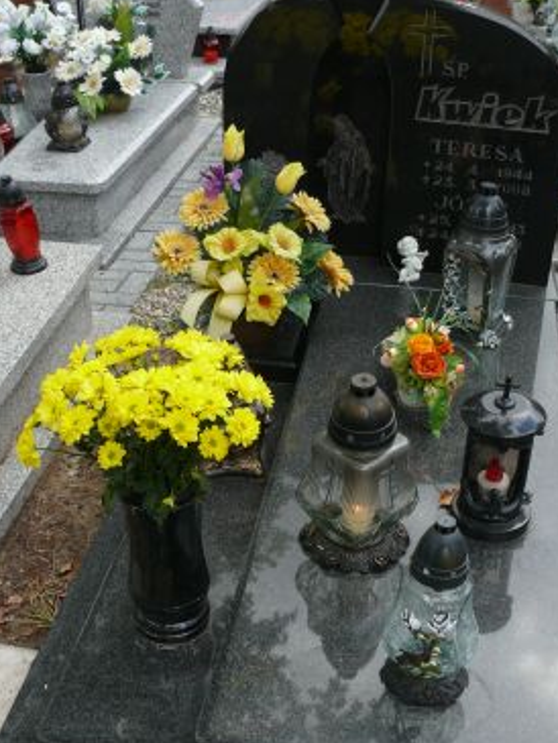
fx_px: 988
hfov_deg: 31.5
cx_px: 318
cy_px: 438
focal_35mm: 46
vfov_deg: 41.1
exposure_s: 1/200
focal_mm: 7.4
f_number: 4
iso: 100
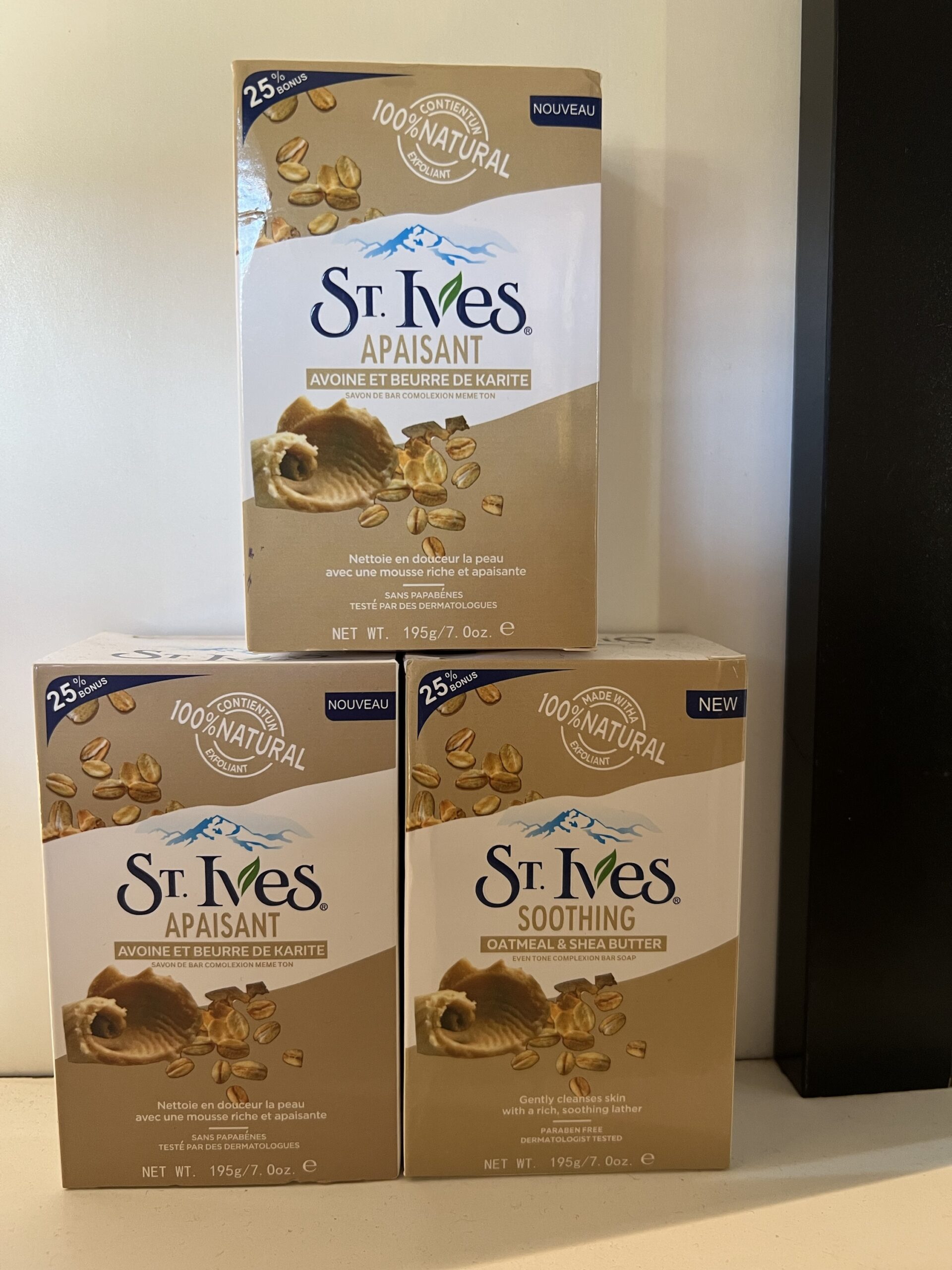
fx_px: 953
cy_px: 635
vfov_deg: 67.3
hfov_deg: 53.1
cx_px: 476
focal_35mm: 26
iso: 160
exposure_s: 1/60
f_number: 1.5
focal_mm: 5.7
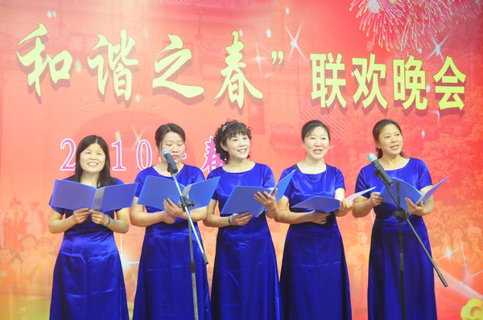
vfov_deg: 14.0
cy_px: 160
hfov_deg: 21.0
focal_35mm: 98
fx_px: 1306
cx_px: 242
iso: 1600
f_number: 5.6
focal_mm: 65
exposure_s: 1/25
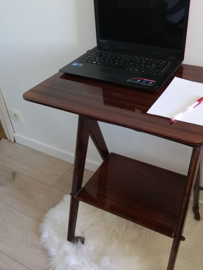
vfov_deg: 52.6
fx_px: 274
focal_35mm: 35
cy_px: 133
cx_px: 129
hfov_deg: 40.4
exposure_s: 1/30
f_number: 2.2
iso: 320
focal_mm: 3.81
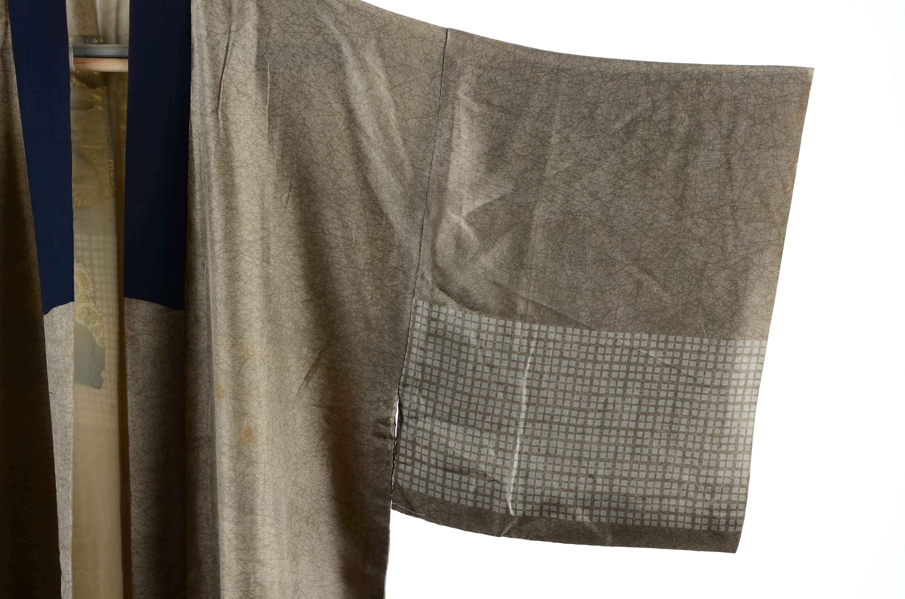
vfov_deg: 15.6
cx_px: 452
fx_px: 2183
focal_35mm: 87
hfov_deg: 23.4
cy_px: 300
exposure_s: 1/125
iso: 200
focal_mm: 58
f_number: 10
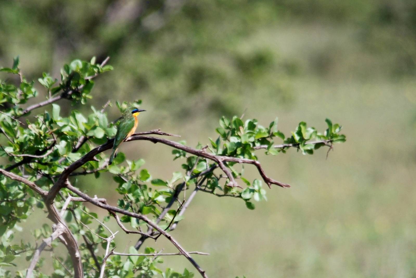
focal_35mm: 750
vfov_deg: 1.8
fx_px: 8679
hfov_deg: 2.7
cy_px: 139
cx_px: 208
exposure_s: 1/500
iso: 200
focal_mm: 500
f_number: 6.3
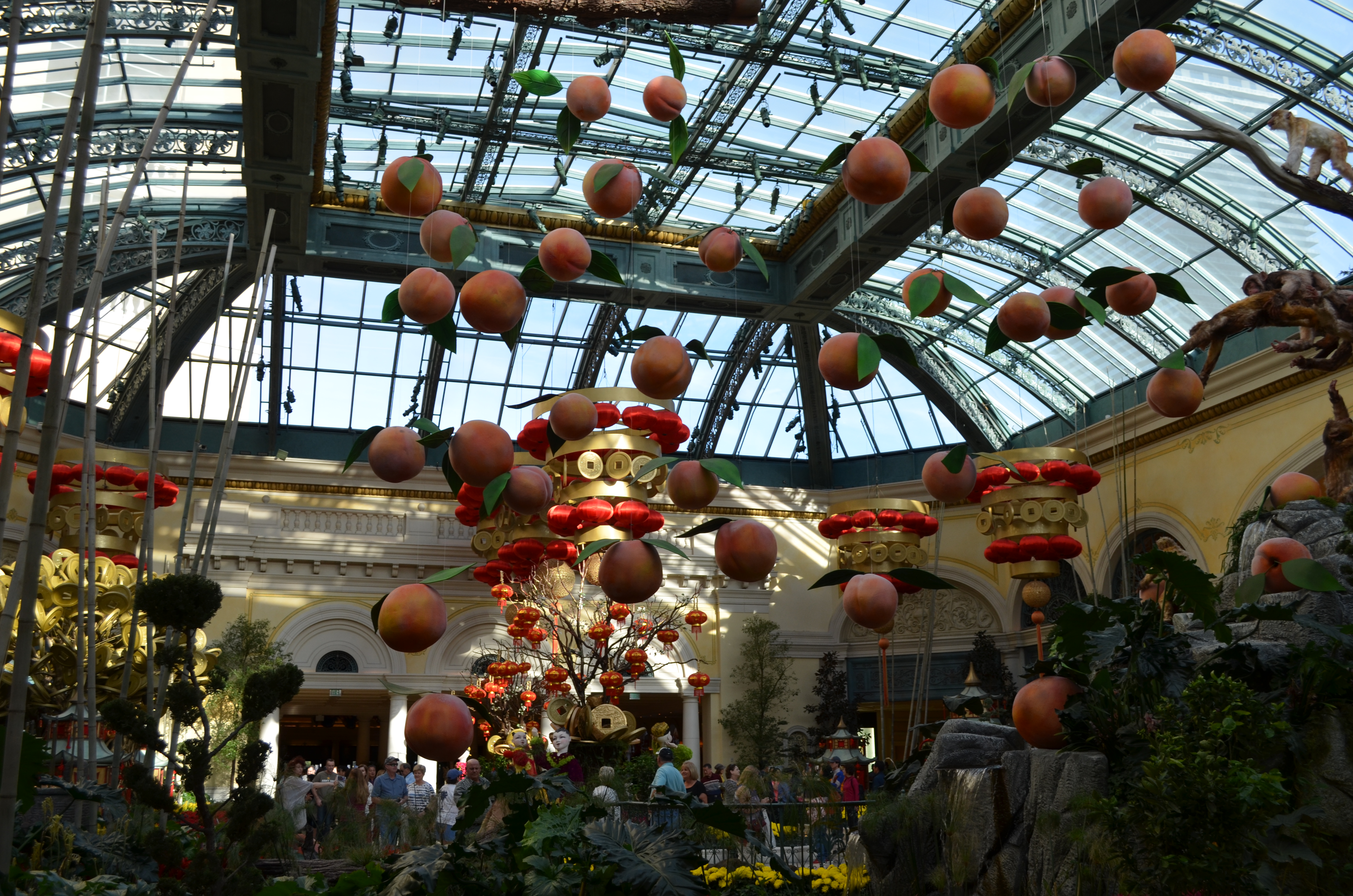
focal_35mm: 33
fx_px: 1238
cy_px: 448
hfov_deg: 57.3
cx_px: 676
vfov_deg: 39.8
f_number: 6.3
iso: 200
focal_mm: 22
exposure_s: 1/160
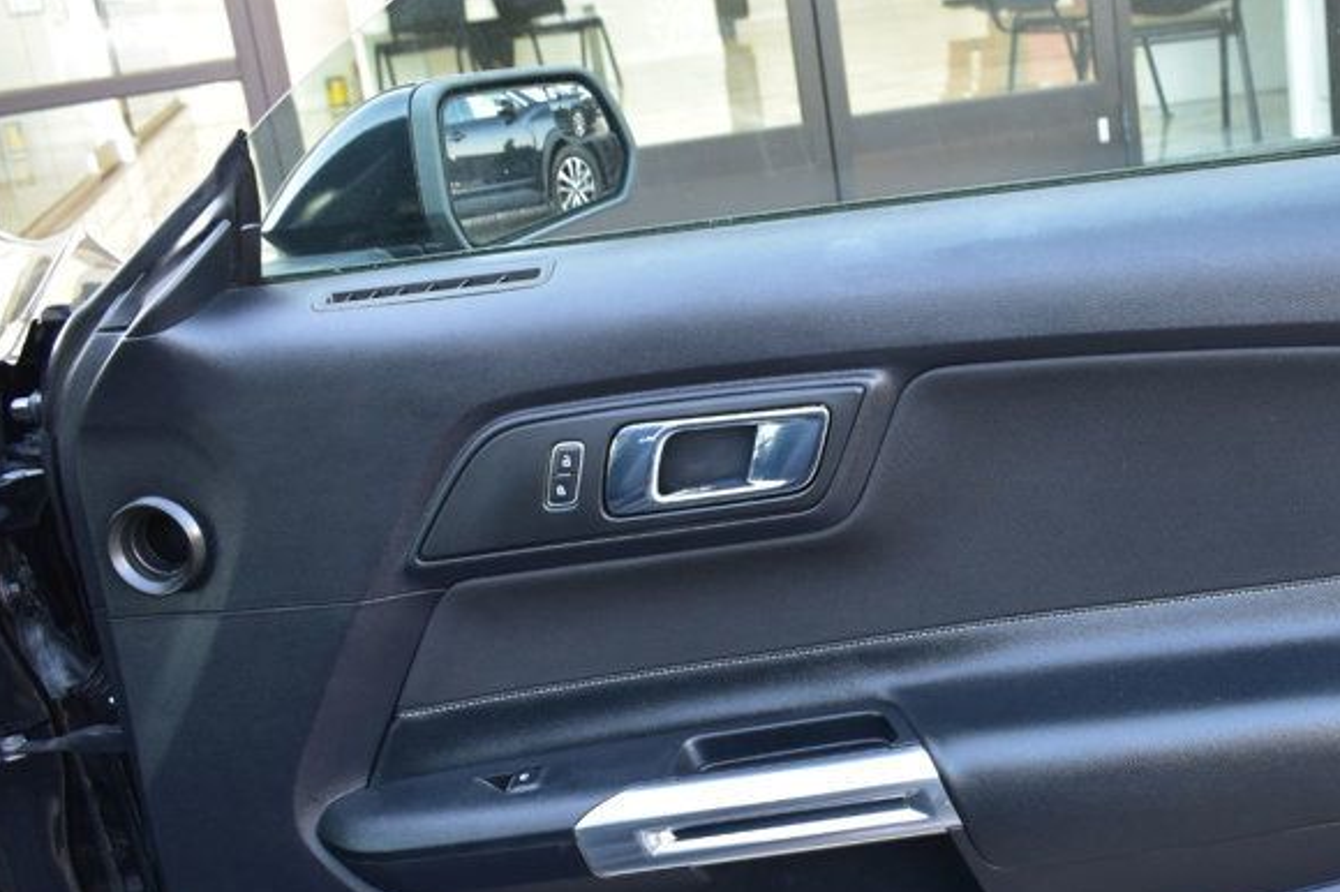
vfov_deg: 25.3
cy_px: 601
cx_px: 1049
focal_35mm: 53
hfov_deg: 36.4
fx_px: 1972
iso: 400
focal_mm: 20
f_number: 7.1
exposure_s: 1/25
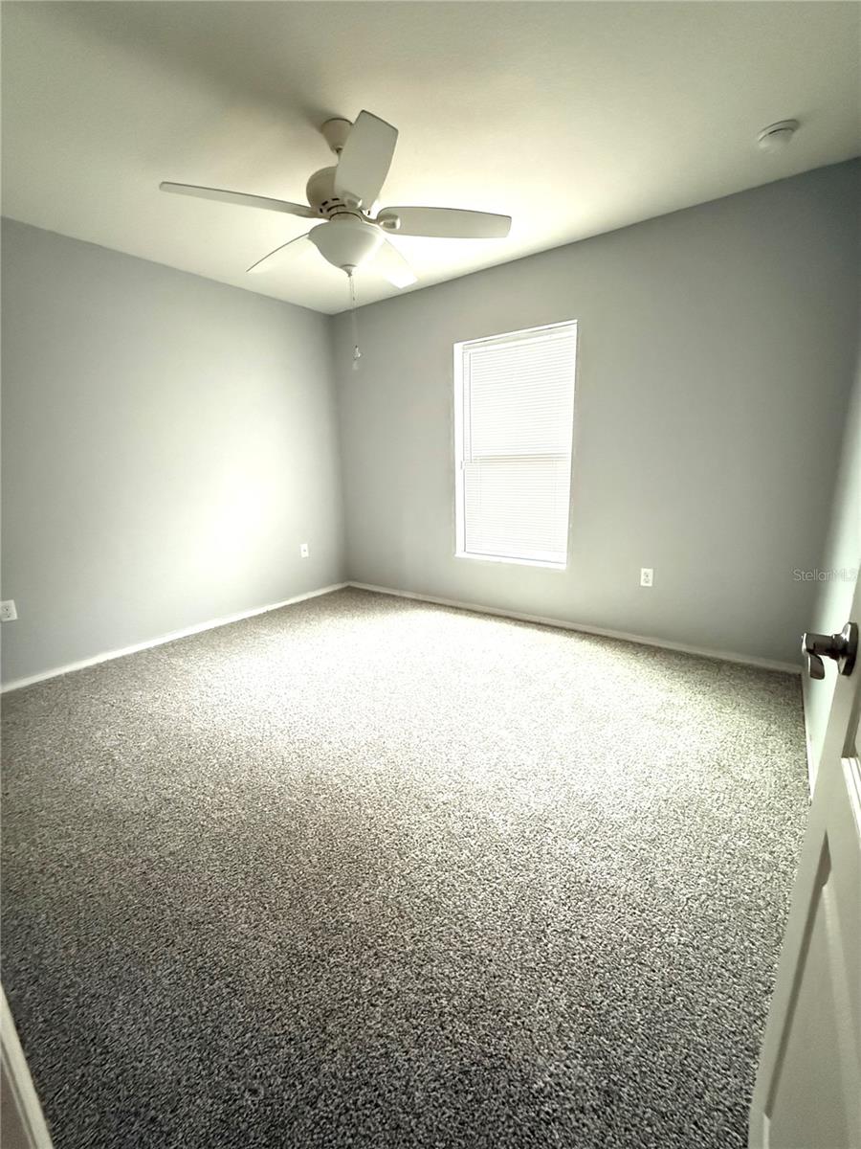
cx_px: 430
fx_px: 464
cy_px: 574
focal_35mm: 14
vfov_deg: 102.1
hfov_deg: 85.7
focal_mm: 2.22
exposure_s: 1/30
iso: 1600
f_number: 2.2
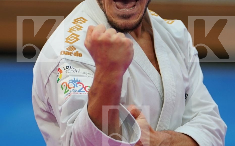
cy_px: 39
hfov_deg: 4.3
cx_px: 126
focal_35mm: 486
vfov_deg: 2.7
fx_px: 3112
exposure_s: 1/400
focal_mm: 164
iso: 500
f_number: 2.8
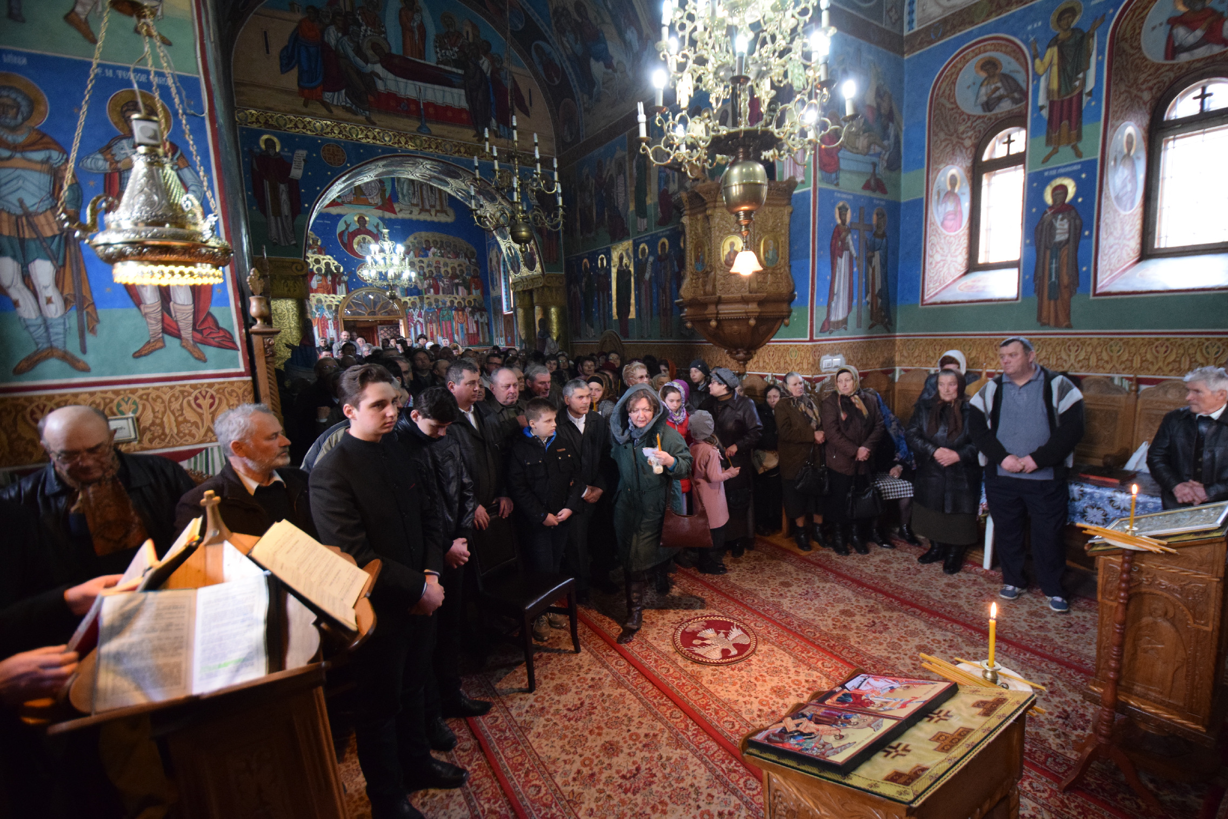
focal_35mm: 15
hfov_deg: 100.4
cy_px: 410
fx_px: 512
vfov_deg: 77.3
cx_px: 614
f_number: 3.5
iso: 2500
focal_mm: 10
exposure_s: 1/100
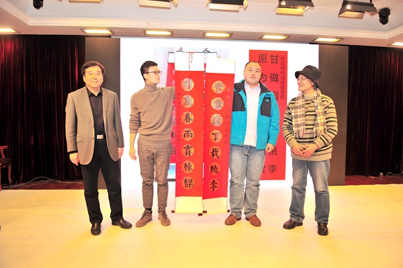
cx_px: 202
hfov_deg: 73.7
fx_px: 269
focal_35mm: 24
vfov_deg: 53.1
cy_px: 134
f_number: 4
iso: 800
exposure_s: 1/125
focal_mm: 24
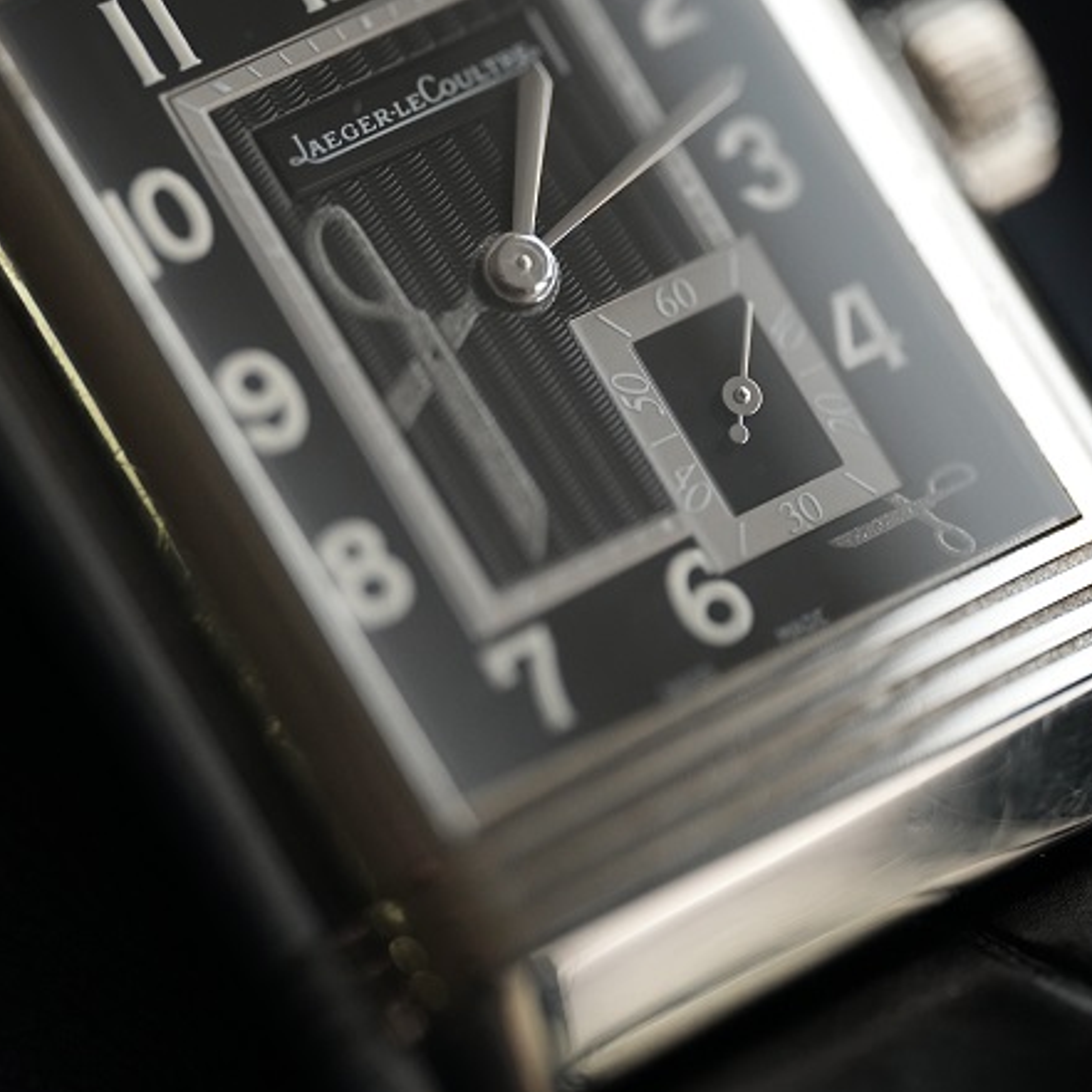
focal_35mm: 142
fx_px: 5068
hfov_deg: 12.3
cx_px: 520
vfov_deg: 12.3
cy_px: 333
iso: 4000
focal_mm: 105
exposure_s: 1/250
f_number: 2.8
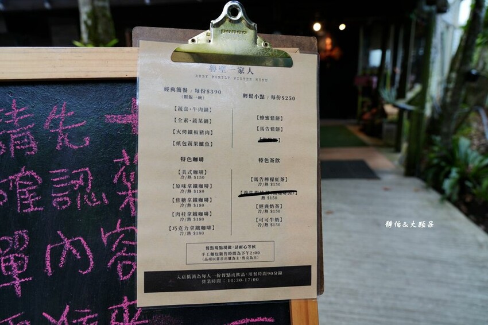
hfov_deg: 71.5
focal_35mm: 25
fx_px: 339
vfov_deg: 51.2
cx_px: 244
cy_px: 162
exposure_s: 1/40
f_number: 4.5
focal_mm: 25
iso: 100
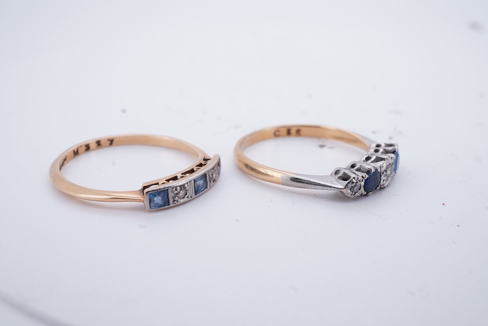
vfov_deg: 29.9
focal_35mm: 45
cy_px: 163
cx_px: 244
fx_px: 610
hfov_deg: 43.6
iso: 250
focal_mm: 30
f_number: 22
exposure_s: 1/160
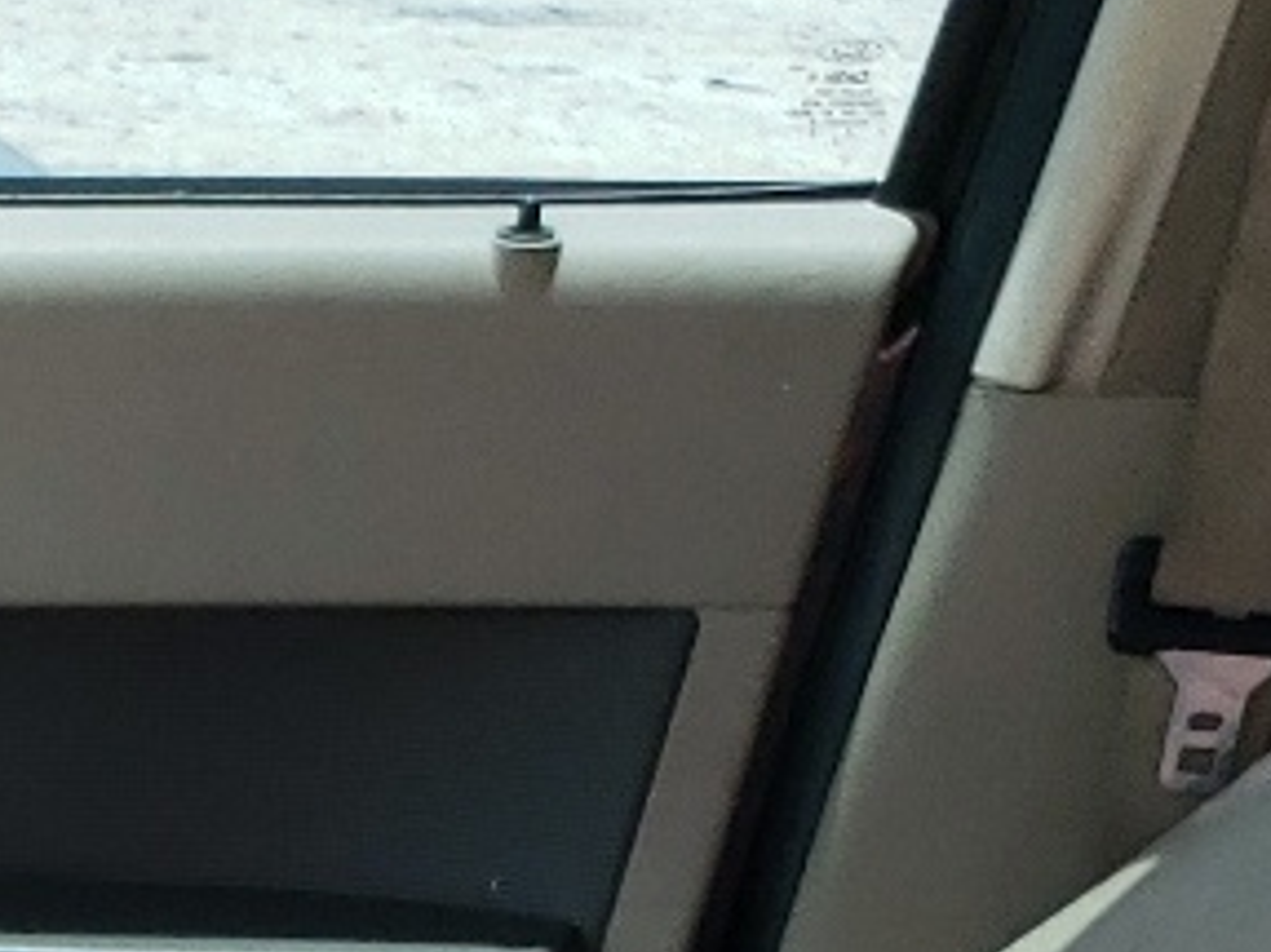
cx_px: -819
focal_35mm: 145
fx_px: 5322
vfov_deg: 8.8
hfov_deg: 12.7
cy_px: 2604
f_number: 1.5
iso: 50
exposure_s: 1/769
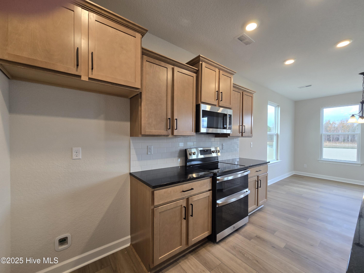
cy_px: 136
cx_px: 182
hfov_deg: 106.2
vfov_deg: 89.9
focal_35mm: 13
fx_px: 137
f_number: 2.2
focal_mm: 2.2
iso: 64
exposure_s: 1/60
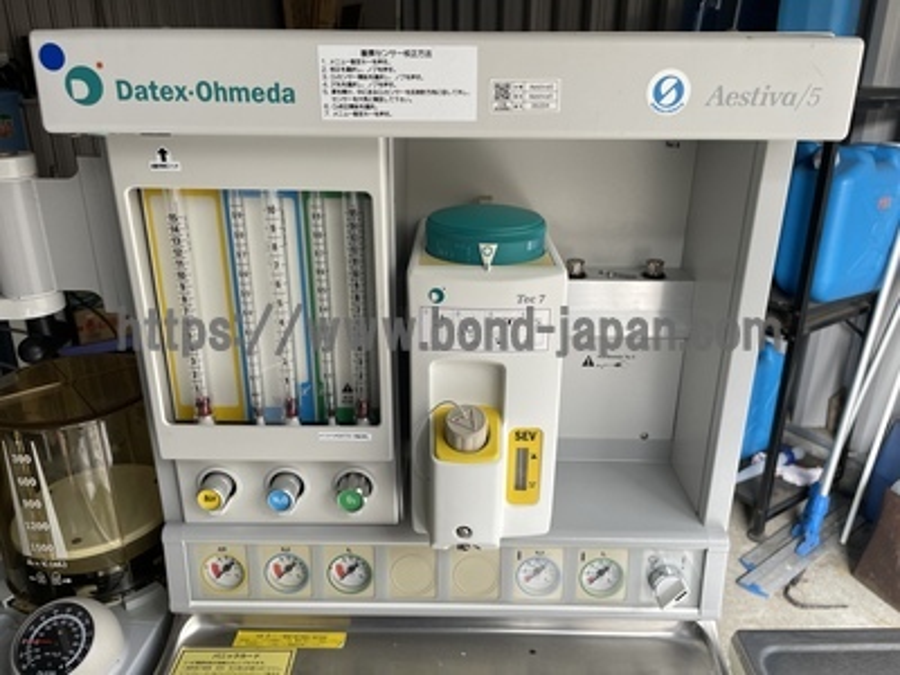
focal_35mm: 26
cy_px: 338
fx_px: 676
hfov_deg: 67.3
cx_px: 450
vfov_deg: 53.1
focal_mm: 4.2
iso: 50
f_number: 1.6
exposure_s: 1/121
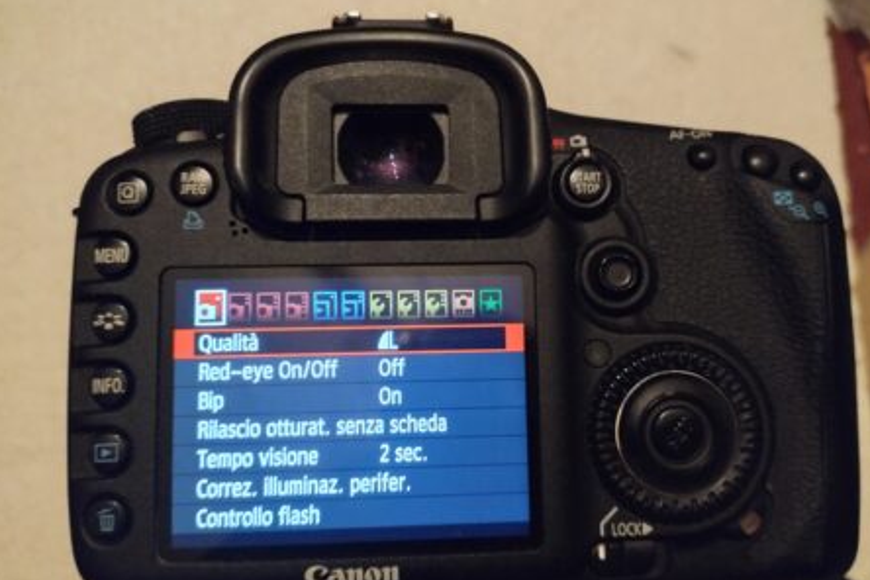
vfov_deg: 43.6
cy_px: 307
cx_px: 490
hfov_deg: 61.7
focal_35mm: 30
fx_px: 725
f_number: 1.7
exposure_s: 1/15
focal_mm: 4.71
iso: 5253
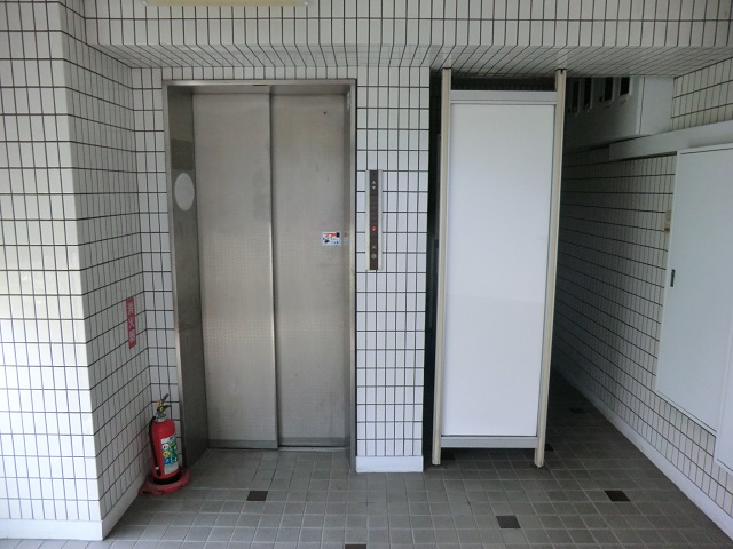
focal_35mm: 24
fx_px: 508
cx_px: 366
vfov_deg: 56.8
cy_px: 274
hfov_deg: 71.6
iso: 250
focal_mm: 4.3
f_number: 3.2
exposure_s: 1/60
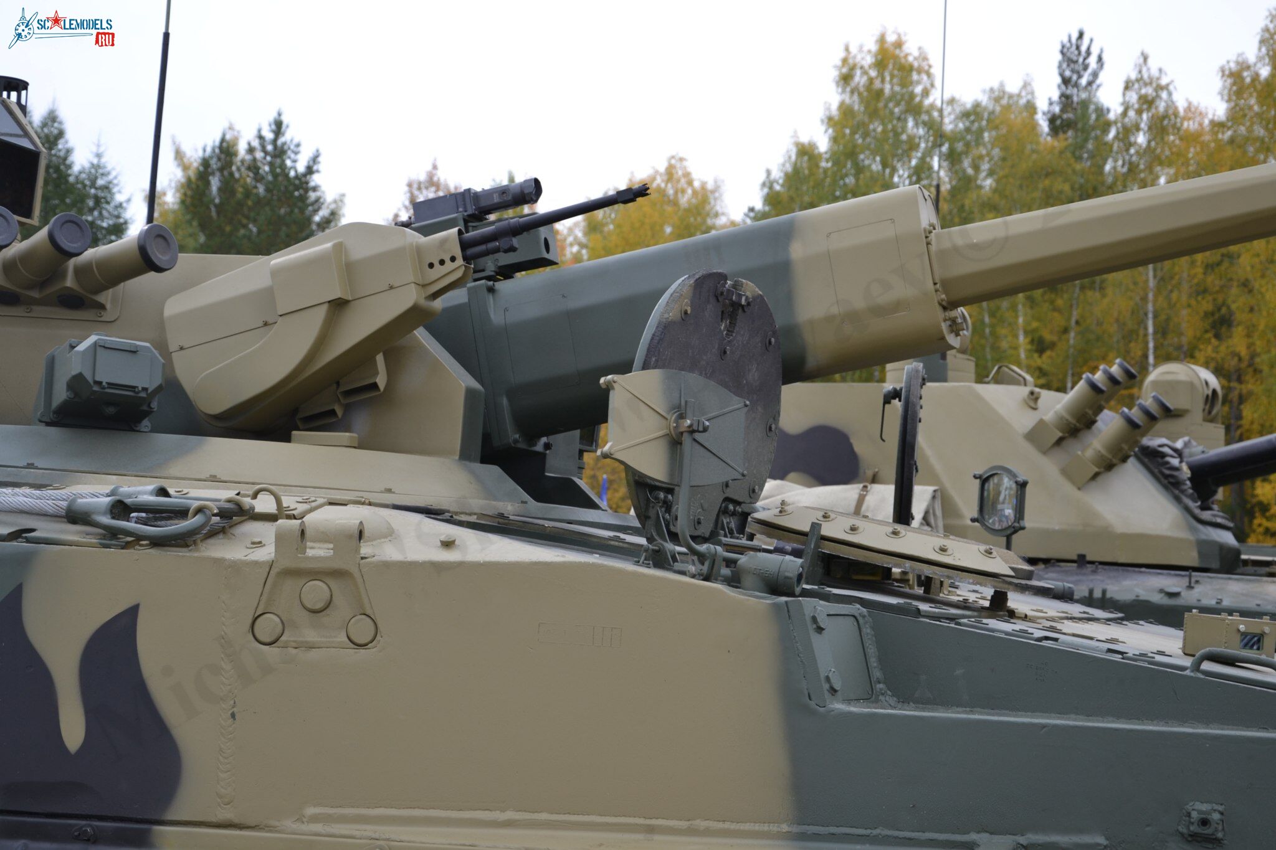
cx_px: 638
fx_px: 2392
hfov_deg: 29.9
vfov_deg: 20.2
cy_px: 425
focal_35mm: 68
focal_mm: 45
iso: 100
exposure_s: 1/125
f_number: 5.6
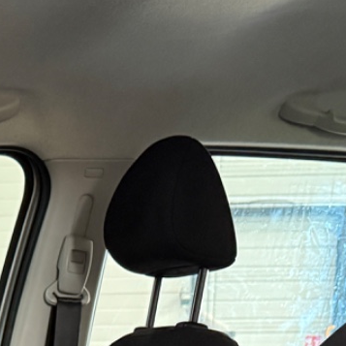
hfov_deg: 17.5
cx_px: -59
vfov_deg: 16.3
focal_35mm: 95
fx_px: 1074
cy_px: 560
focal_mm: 6.76
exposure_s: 1/50
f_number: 1.78
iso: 800
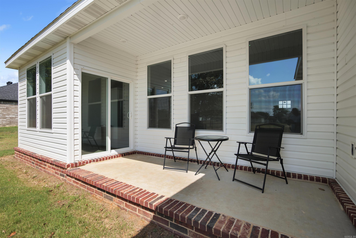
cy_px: 119
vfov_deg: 73.7
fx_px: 158
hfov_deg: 96.7
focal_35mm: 16
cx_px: 178
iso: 100
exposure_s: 1/320
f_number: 6.3
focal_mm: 16
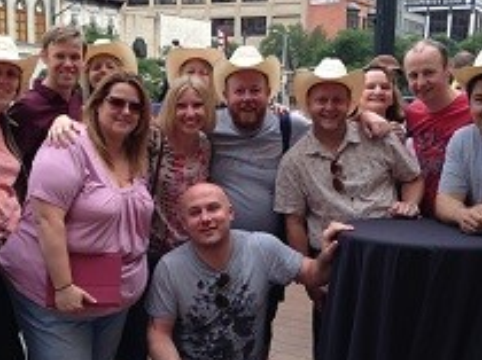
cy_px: 195
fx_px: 765
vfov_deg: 26.5
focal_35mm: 55
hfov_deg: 34.9
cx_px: 209
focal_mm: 4.12
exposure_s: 1/120
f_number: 2.4
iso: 50
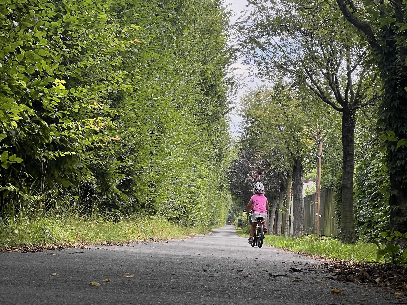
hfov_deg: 25.3
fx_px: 905
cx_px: 204
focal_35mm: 77
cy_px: 152
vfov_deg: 19.1
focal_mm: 9
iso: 32
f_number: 2.8
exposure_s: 1/99
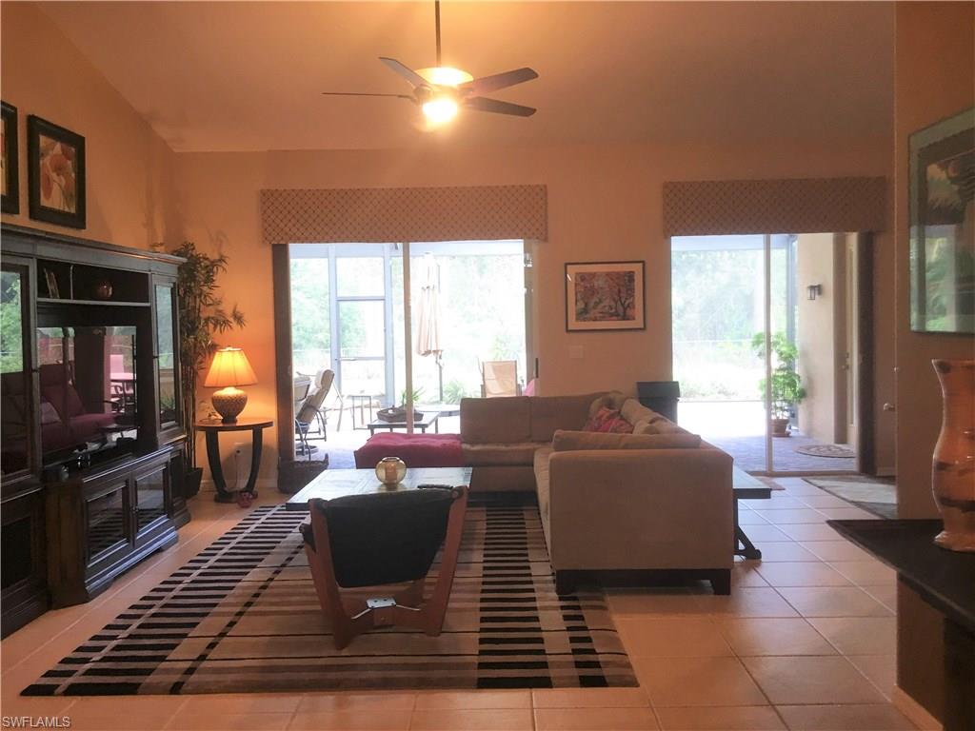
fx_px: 817
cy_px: 366
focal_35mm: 29
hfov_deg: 61.7
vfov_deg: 48.2
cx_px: 488
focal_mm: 4.15
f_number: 2.2
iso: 32
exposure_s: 1/15
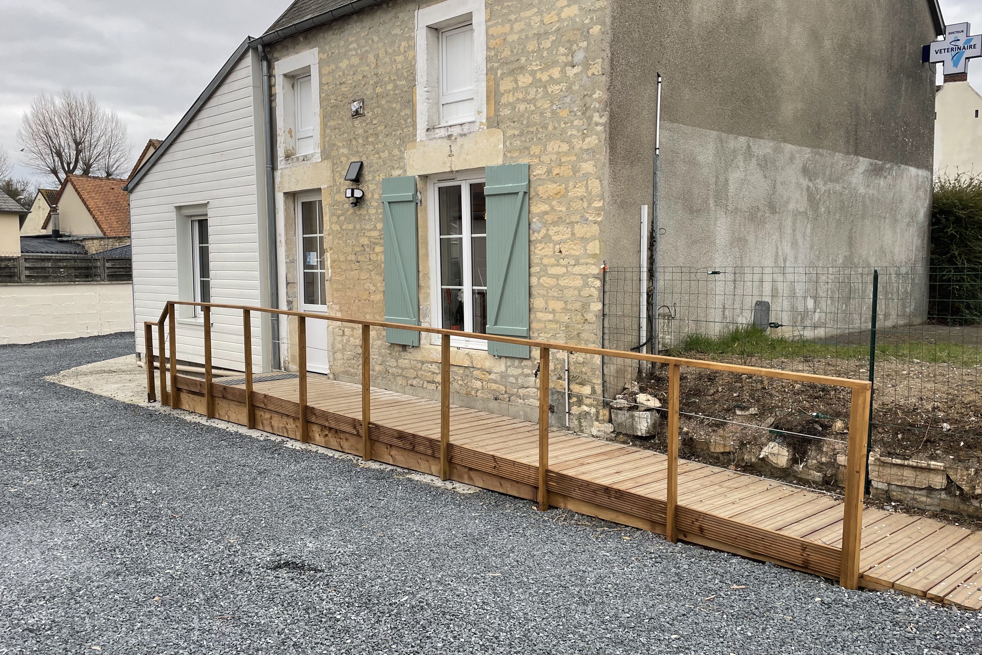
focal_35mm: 31
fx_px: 846
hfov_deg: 60.3
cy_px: 347
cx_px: 494
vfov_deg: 42.3
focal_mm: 4.2
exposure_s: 1/275
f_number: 1.6
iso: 32
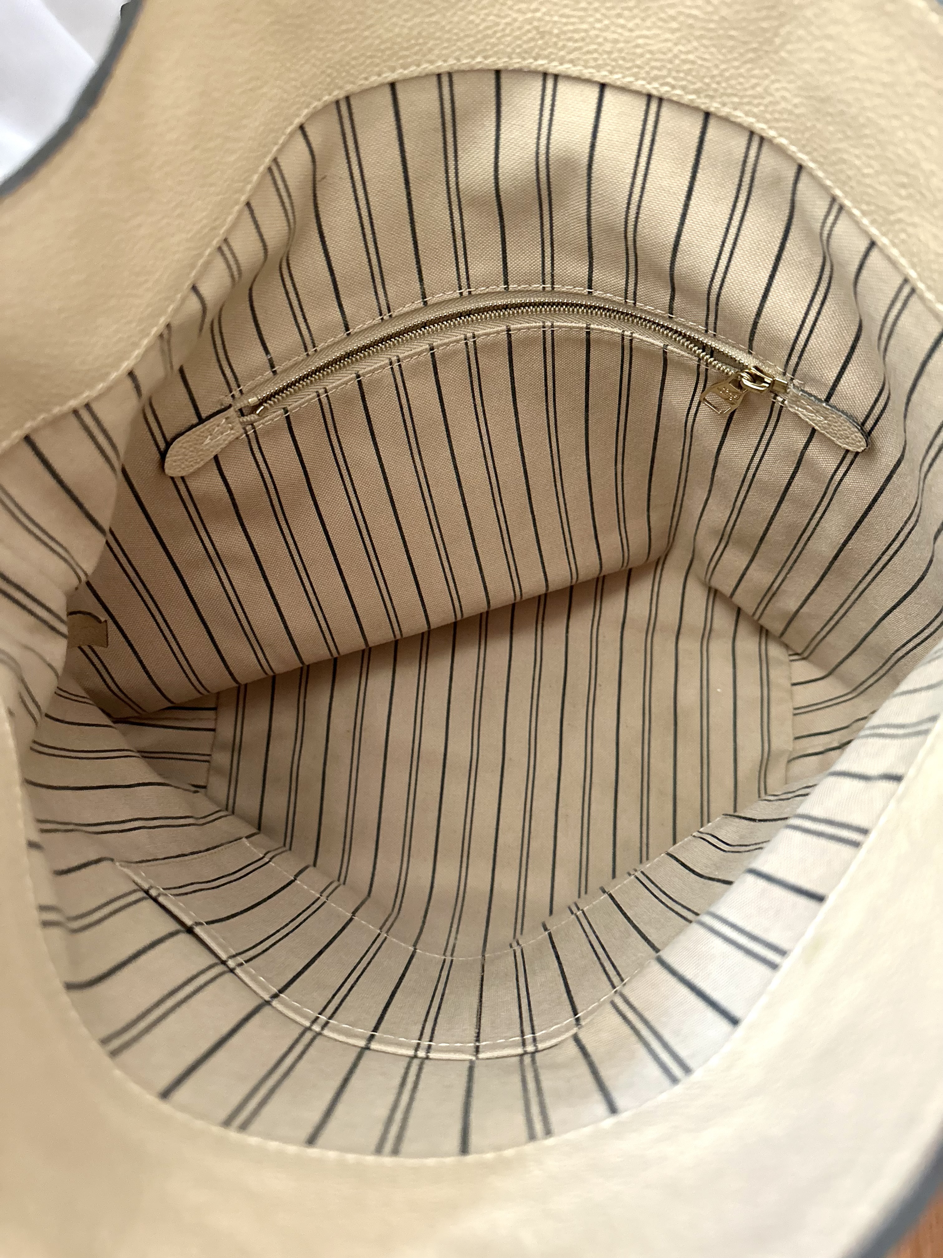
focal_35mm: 24
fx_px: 872
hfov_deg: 56.8
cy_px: 629
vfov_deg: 71.6
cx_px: 472
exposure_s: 1/40
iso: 1000
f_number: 1.78
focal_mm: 6.86
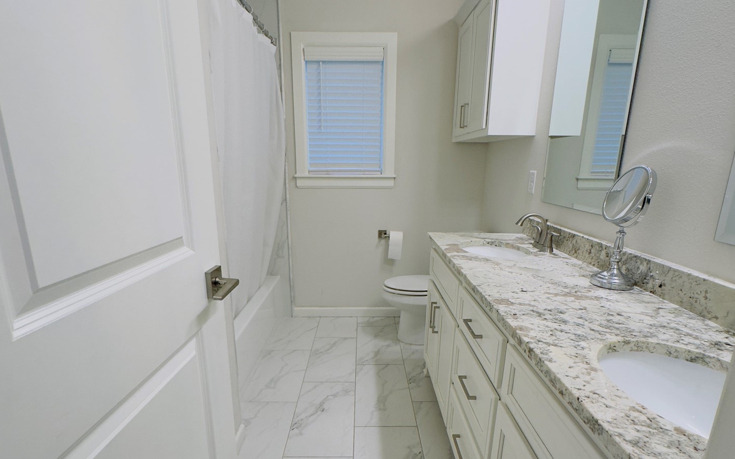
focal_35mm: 20
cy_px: 271
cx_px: 366
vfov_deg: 59.2
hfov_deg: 85.1
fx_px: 401
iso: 125
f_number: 2.2
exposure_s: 1/120
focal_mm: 2.22
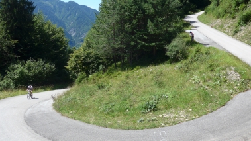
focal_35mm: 32
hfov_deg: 61.0
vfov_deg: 36.5
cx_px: 125
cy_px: 54
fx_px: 213
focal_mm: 6
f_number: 2.8
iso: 80
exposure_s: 1/800
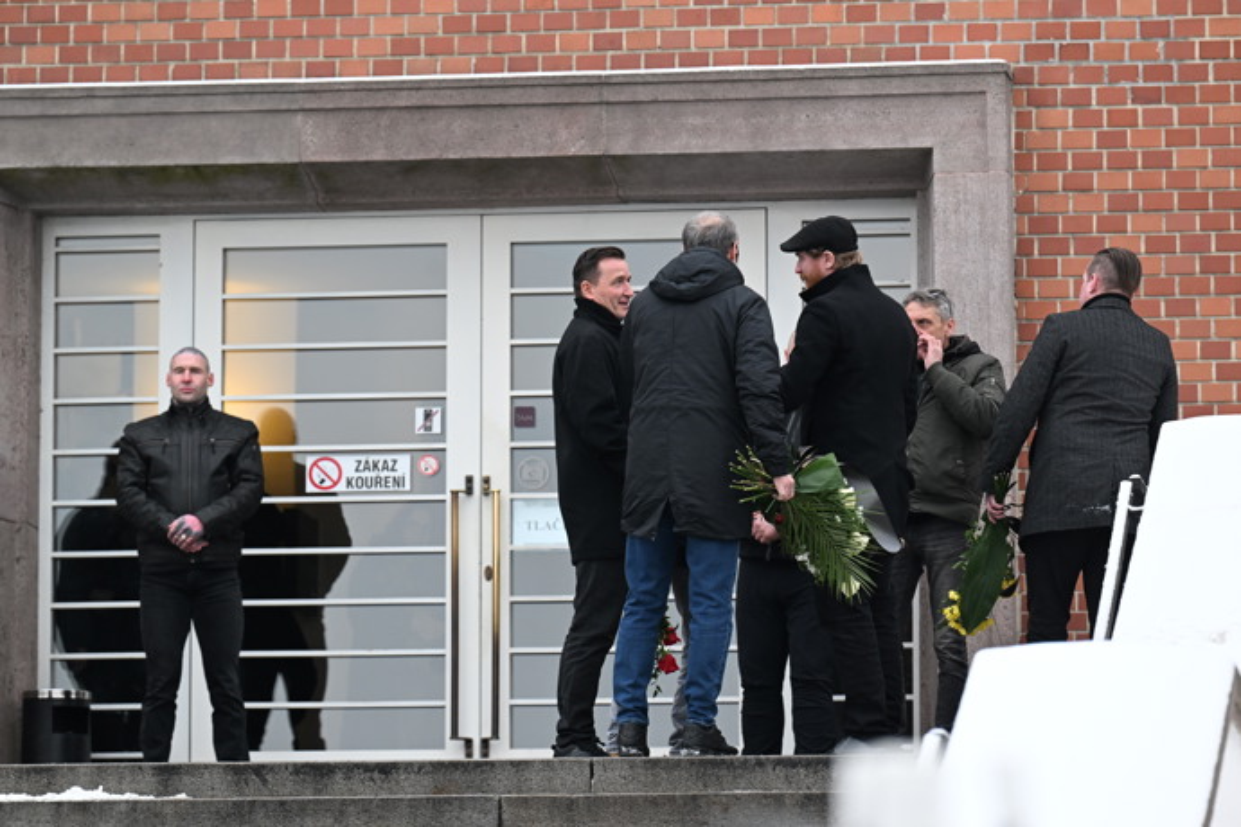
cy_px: 414
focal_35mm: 200
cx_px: 620
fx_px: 6894
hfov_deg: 10.3
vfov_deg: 6.9
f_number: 5
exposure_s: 1/320
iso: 1600
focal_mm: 200
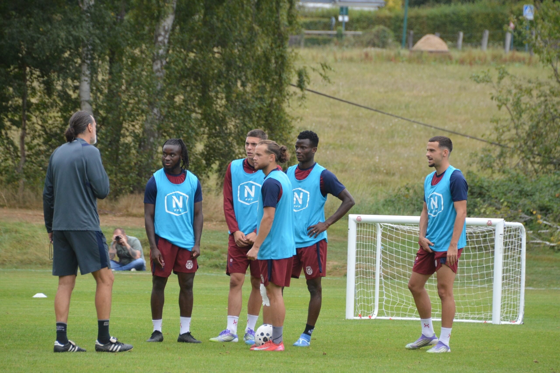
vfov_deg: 5.0
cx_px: 280
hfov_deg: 7.4
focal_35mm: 278
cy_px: 186
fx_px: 4317
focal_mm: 185
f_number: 6
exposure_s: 1/500
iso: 800
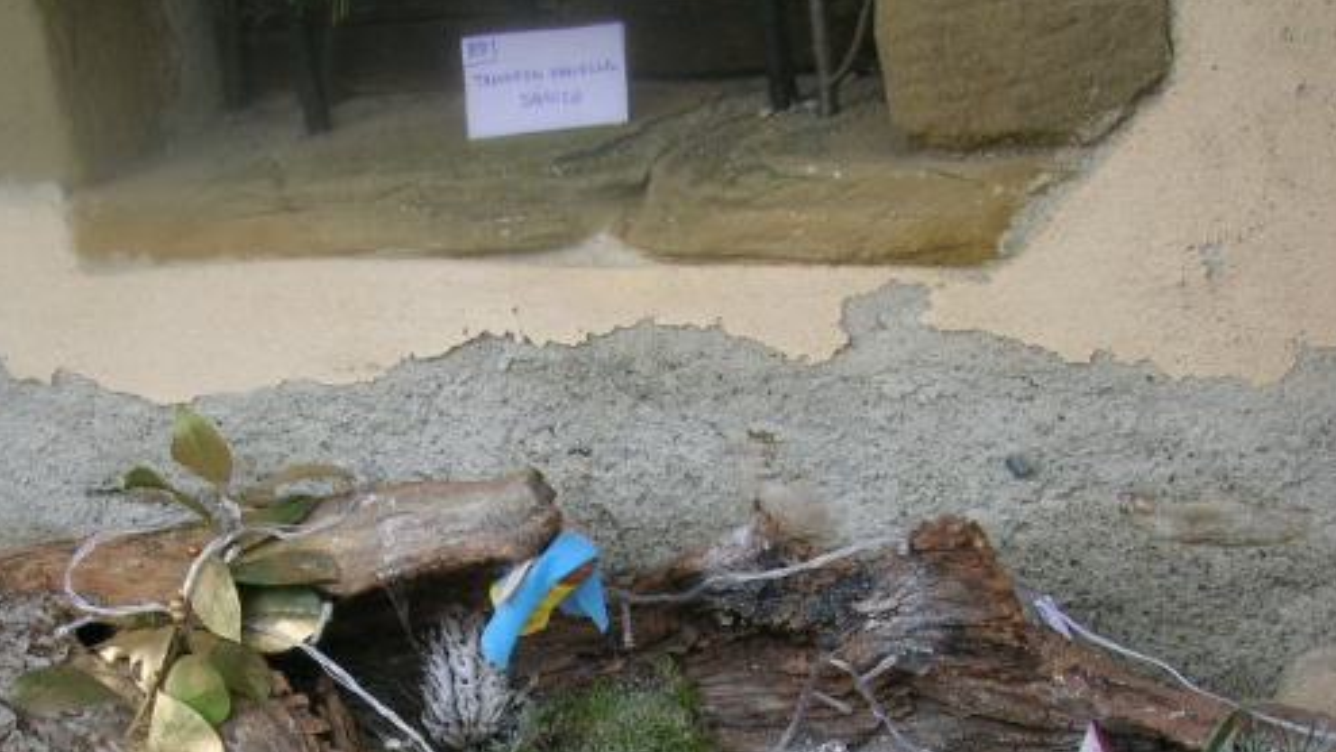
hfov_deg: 34.8
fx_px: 2126
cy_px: 752
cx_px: 549
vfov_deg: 19.5
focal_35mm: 60
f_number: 4.9
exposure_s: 1/30.7
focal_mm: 5.7
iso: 50
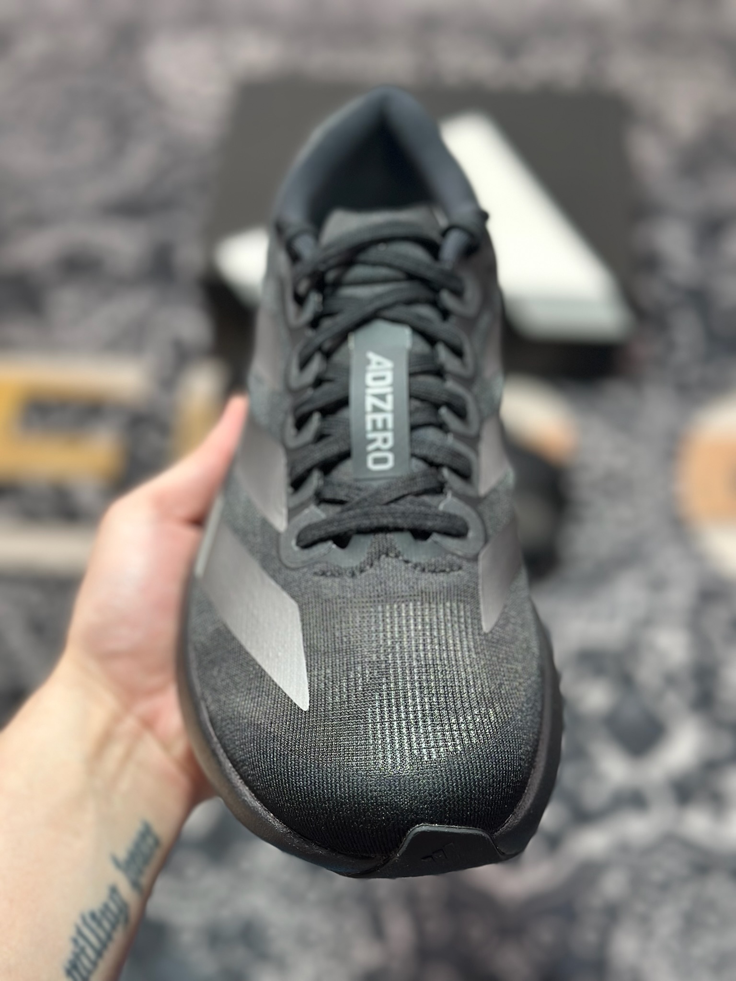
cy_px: 490
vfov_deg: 39.7
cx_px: 368
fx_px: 1361
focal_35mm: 48
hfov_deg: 30.3
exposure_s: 1/141
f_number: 1.78
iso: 80
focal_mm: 6.86
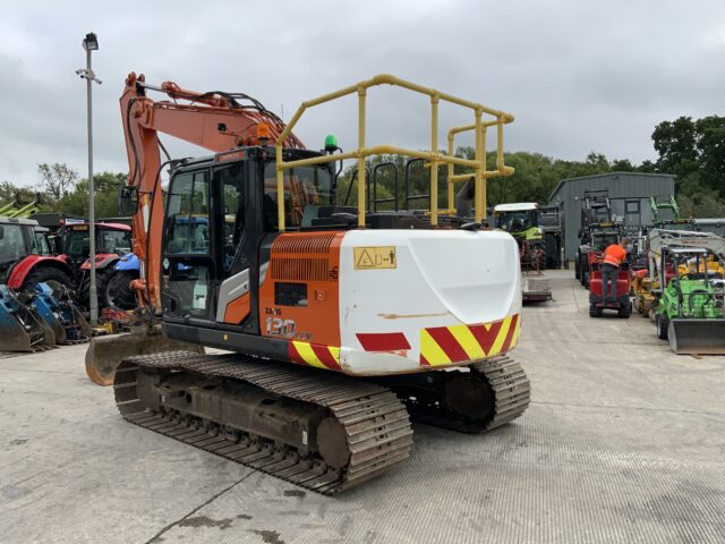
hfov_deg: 61.7
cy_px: 272
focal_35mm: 29
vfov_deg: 48.2
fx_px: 607
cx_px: 362
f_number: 1.8
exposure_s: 1/1377
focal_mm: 3
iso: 16
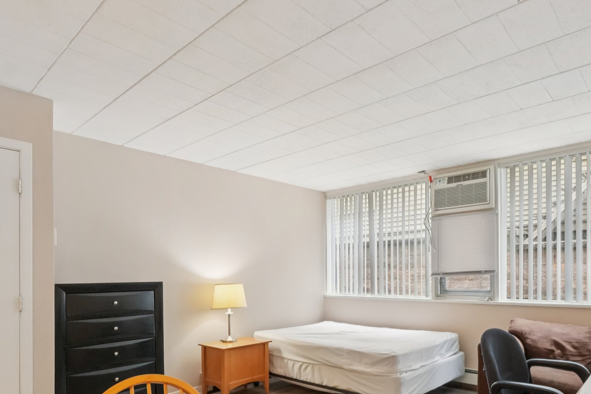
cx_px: 316
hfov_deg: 76.0
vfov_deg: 53.4
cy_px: 279
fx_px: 377
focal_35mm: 23
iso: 1600
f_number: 8
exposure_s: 1/30
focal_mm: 10
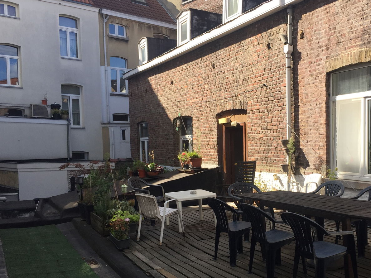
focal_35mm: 39
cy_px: 179
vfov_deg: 36.5
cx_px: 240
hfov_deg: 47.3
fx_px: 418
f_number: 2.2
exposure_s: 1/791
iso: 32
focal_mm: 4.15
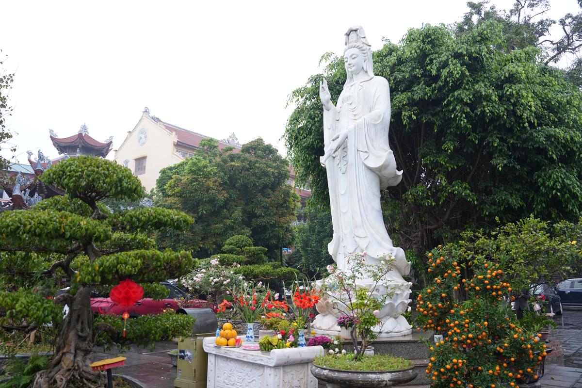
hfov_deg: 61.9
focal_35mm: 30
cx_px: 291
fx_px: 485
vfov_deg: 43.6
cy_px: 194
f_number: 2.8
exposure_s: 1/100
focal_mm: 30
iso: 250
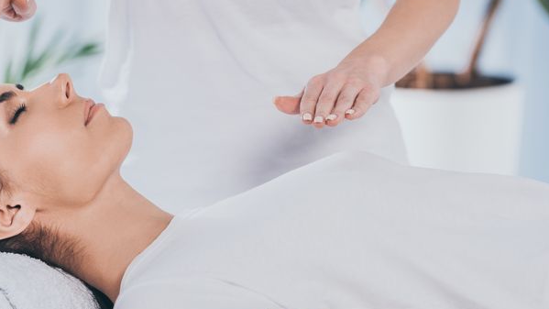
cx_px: 148
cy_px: 143
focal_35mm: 244
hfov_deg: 8.8
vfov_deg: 5.0
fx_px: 3552
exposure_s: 1/160
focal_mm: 155
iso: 125
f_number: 4
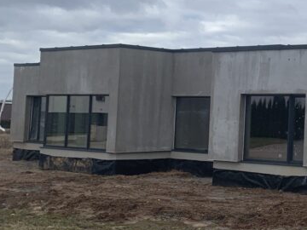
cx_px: 430
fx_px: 656
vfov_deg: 19.8
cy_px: 77
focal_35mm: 74
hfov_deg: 22.6
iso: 25
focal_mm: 4.25
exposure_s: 1/1163
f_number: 1.8
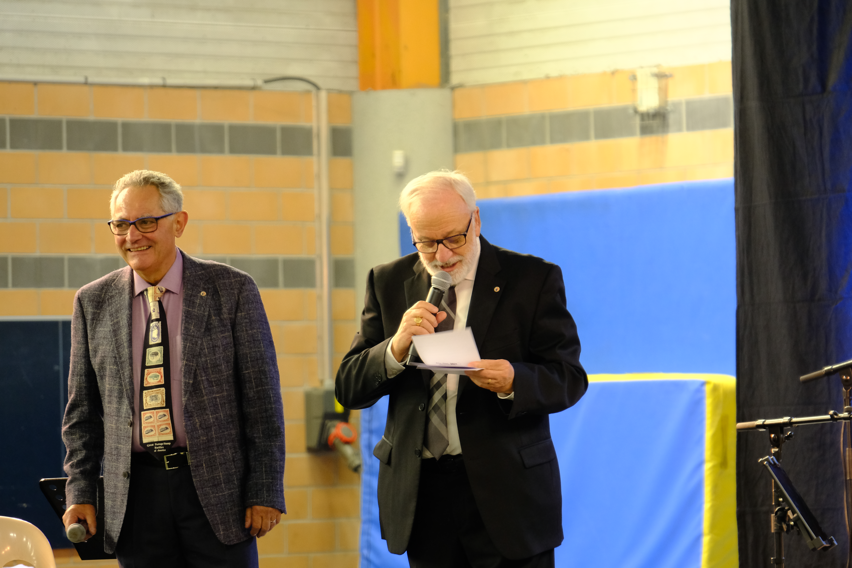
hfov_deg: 10.1
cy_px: 284
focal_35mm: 203
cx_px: 426
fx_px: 4804
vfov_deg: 6.8
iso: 1600
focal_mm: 135
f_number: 5.6
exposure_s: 1/28
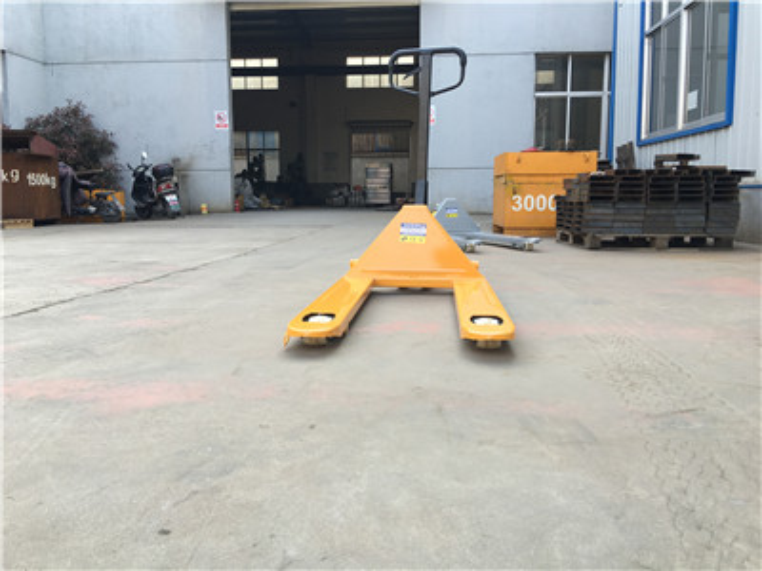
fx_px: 638
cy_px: 286
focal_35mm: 29
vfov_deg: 48.2
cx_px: 381
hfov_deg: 61.7
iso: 25
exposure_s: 1/105
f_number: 2.2
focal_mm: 4.15
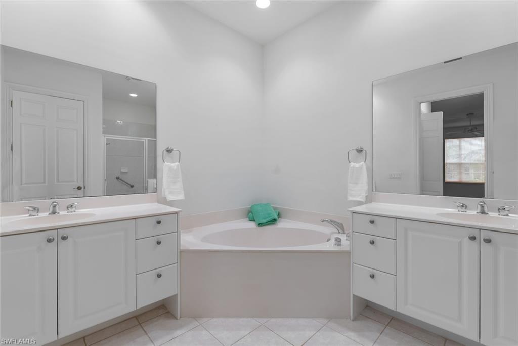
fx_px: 230
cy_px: 173
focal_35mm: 16
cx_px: 259
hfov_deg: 96.7
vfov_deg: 73.8
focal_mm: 16
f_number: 9
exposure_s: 1/1.25
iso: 100
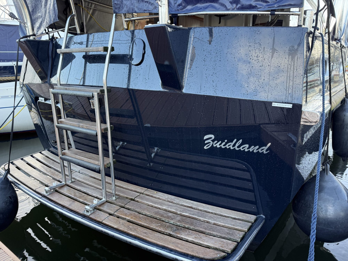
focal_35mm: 24
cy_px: 130
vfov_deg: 56.8
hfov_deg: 71.6
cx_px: 174
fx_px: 241
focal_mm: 6.76
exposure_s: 1/151
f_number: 1.78
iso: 100
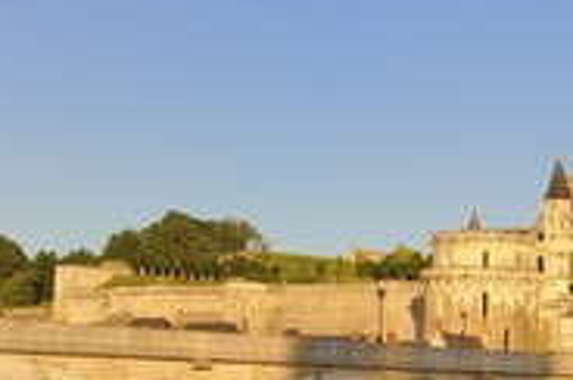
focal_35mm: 119
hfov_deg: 16.8
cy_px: 417
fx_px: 1891
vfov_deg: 11.3
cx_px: 592
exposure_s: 1/160
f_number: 11
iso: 200
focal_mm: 52
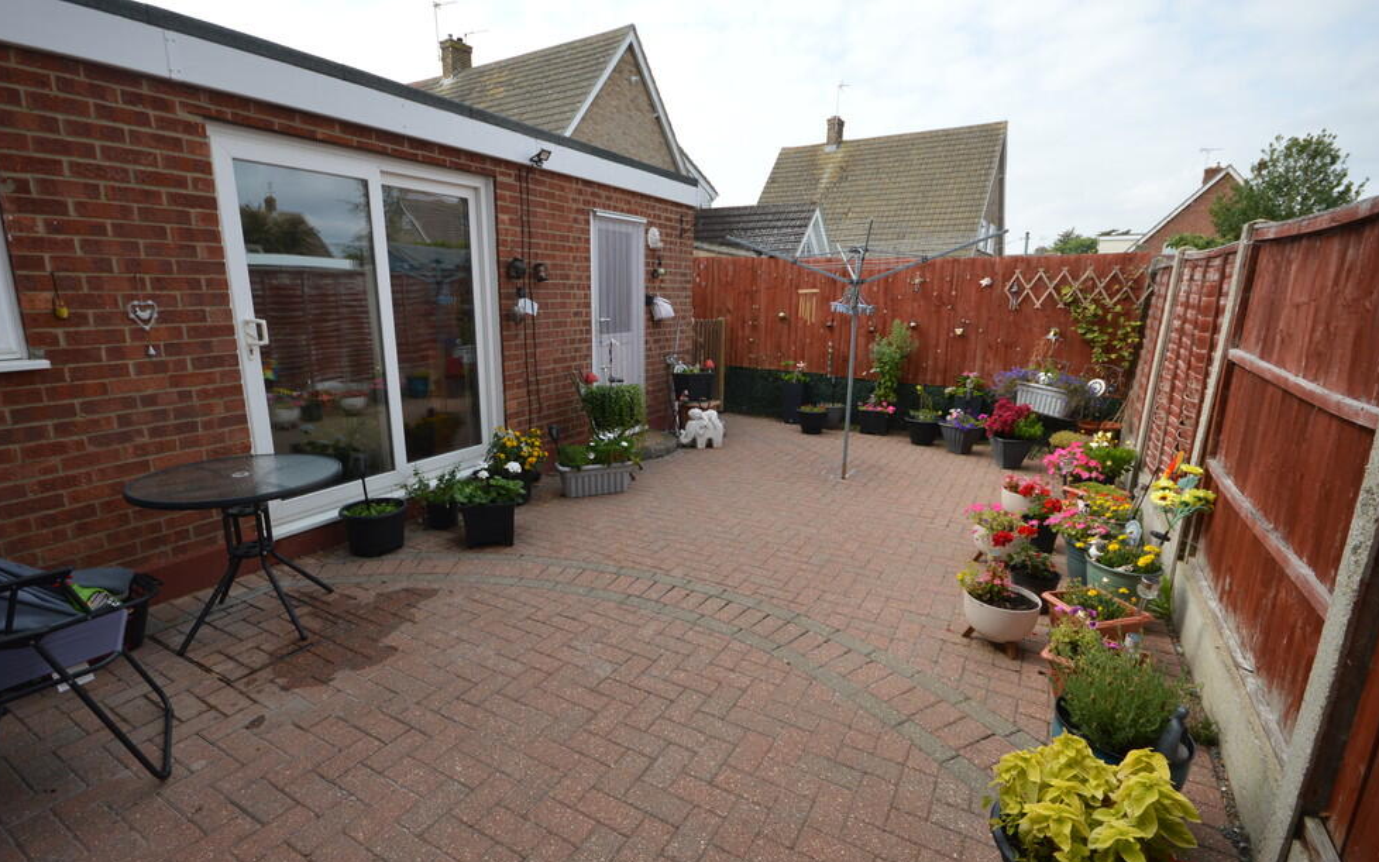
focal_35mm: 16
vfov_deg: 71.2
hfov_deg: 97.8
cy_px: 435
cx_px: 661
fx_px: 601
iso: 100
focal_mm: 10
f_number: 6.3
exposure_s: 1/160
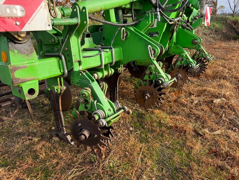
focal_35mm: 24
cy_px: 90
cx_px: 120
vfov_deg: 56.8
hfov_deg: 71.6
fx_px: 166
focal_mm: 6.76
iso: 100
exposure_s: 1/967
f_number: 1.78
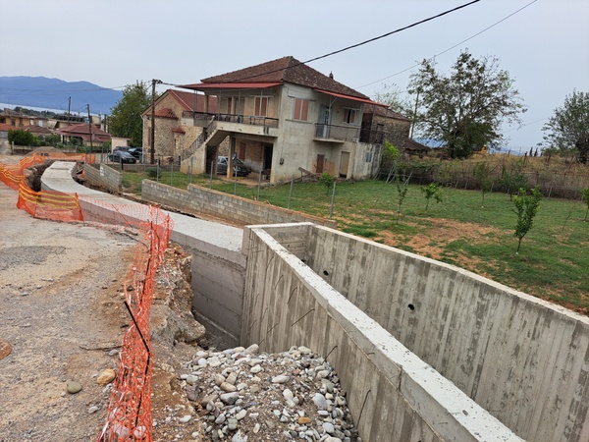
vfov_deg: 56.8
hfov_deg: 71.6
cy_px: 221
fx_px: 408
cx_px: 294
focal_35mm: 24
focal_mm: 5.23
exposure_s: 1/673
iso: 50
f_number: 1.8
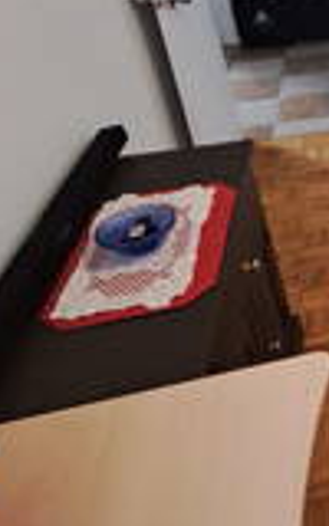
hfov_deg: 24.3
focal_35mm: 31
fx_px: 445
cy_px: 112
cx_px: 556
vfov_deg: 57.1
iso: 640
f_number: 2.2
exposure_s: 1/20
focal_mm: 1.74
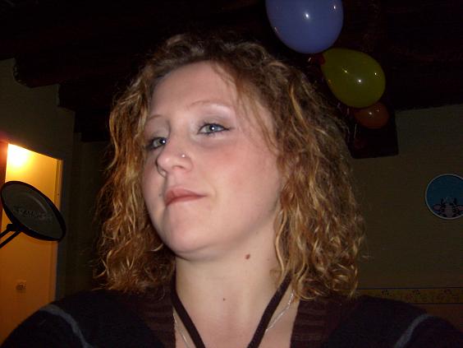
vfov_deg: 40.7
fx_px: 468
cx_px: 232
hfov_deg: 52.6
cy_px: 174
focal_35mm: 35
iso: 100
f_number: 2.8
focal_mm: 5.8
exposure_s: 1/45
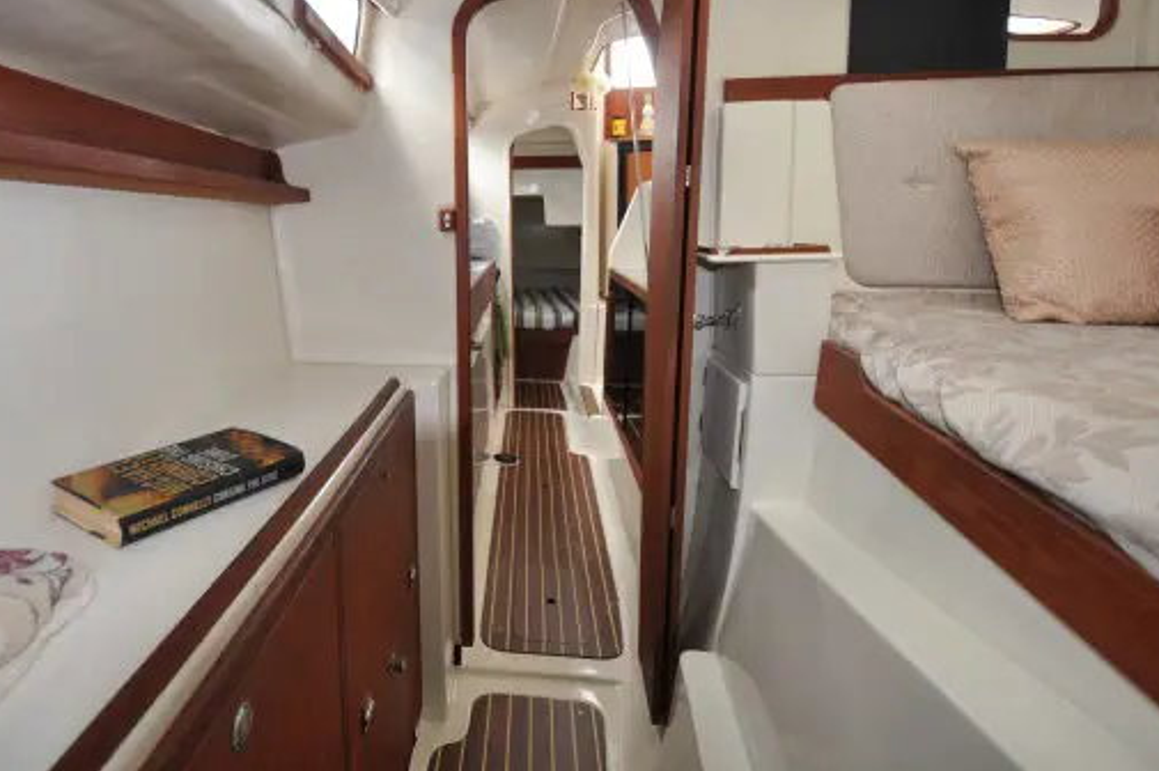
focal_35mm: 19
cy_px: 304
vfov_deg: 63.8
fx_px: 611
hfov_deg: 86.2
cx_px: 487
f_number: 3.5
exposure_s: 1/125
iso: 450
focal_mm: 10
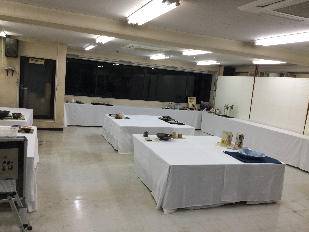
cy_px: 116
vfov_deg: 45.4
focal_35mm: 31
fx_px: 277
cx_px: 154
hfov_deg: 58.4
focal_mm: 3.3
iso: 25
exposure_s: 1/40
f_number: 2.4
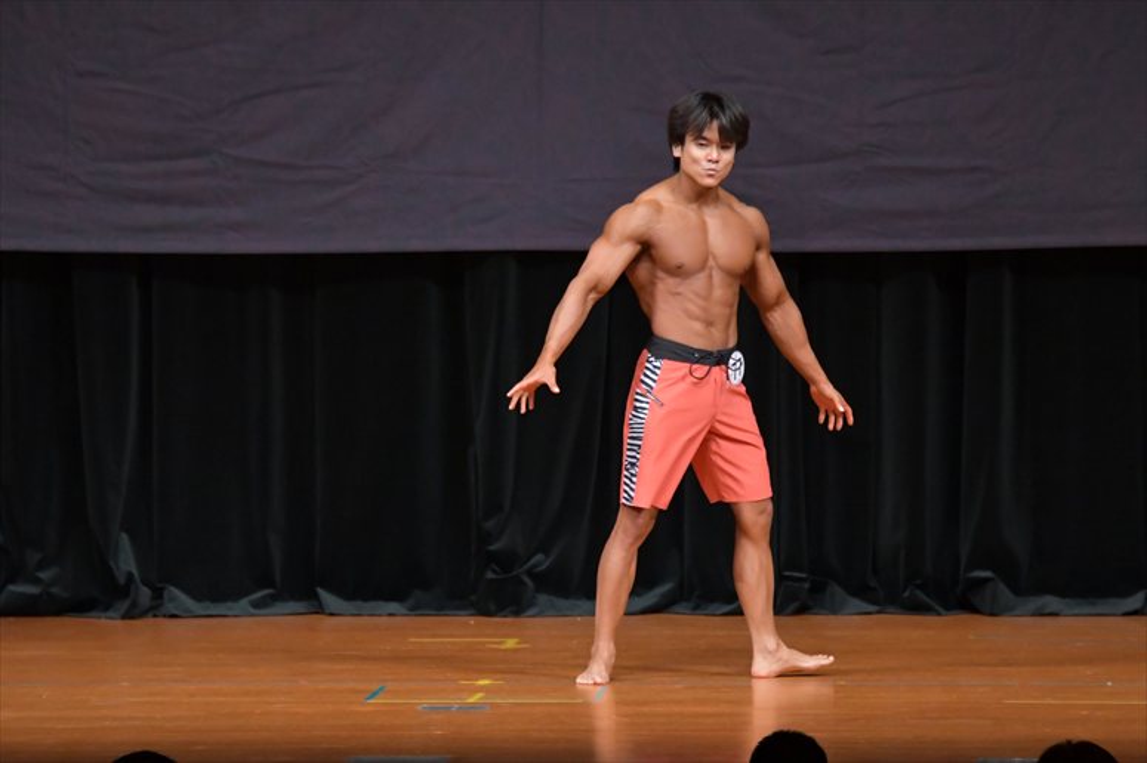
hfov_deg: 7.6
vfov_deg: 5.1
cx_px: 574
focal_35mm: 270
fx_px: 8598
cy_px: 382
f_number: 5.6
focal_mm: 180
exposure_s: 1/400
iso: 5000
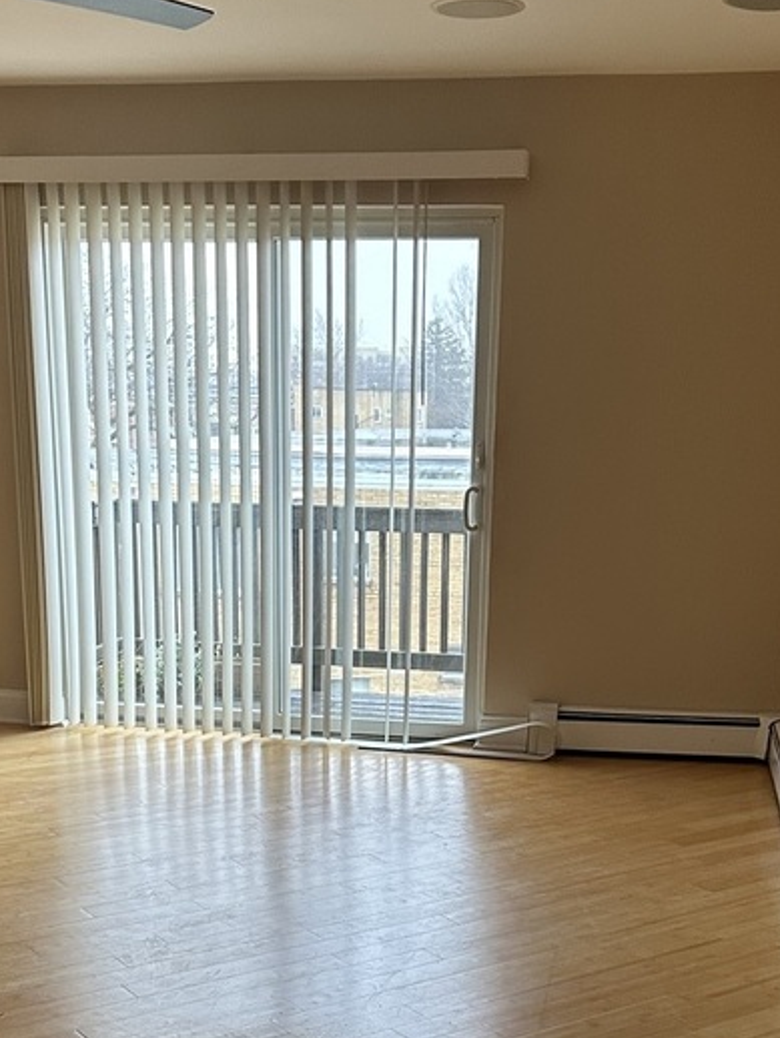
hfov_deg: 29.1
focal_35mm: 50
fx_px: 1501
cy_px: 828
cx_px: 395
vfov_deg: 36.9
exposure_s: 1/79
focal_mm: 6.86
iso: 250
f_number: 1.78
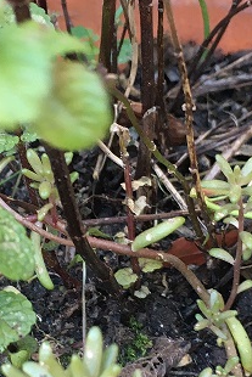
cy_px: 255
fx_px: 1028
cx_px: 61
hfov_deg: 13.9
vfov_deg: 20.7
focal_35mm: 98
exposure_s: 1/33
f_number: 2.2
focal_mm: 4.15
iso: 64
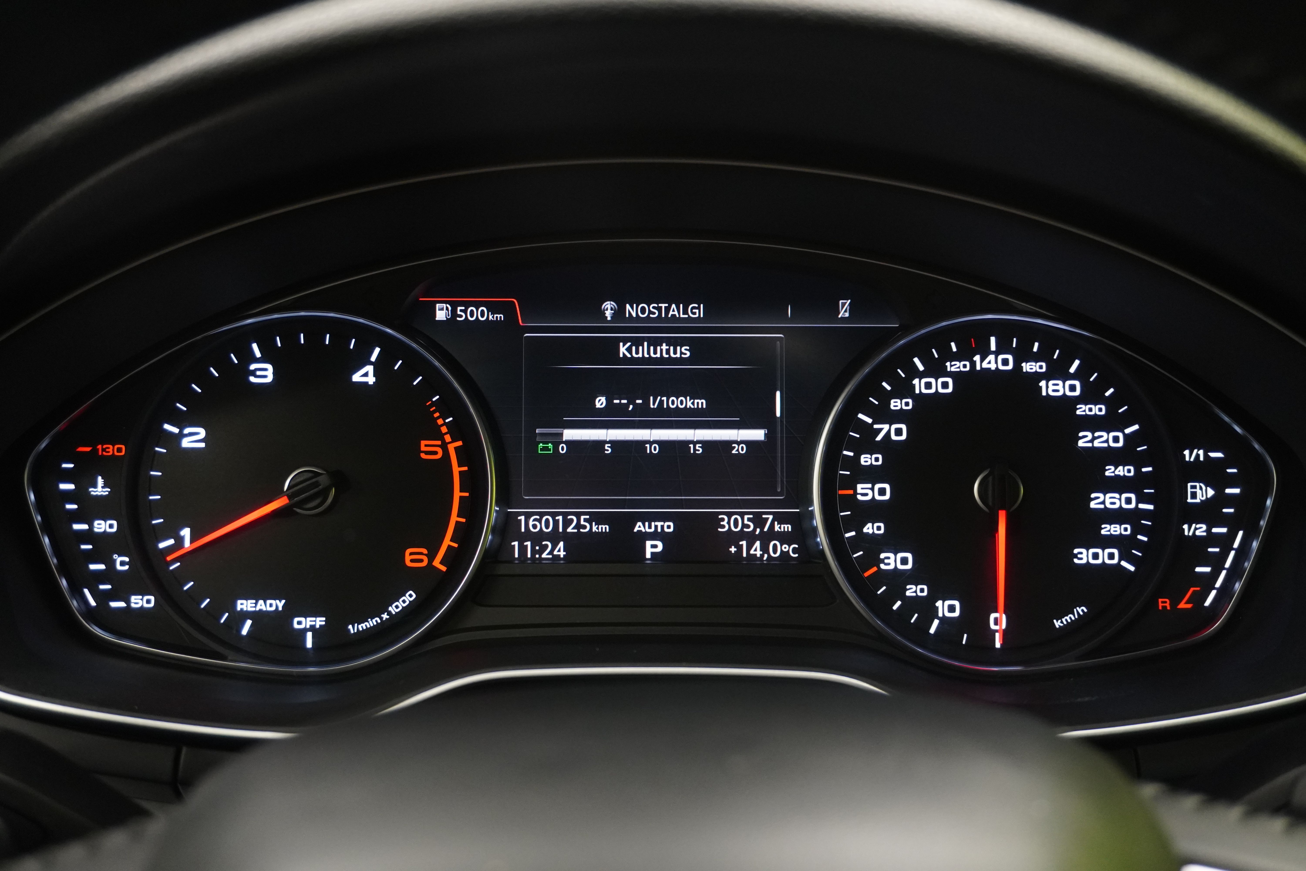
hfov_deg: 49.6
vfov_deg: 34.2
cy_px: 436
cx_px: 653
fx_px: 1415
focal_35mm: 39
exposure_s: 1/40
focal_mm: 26
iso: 2000
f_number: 4.5
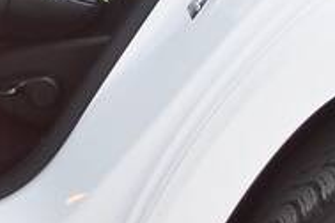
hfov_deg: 13.4
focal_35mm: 152
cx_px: 41
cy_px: -234
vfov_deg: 8.5
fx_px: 1414
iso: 140
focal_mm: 24
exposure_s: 1/125
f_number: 5.6
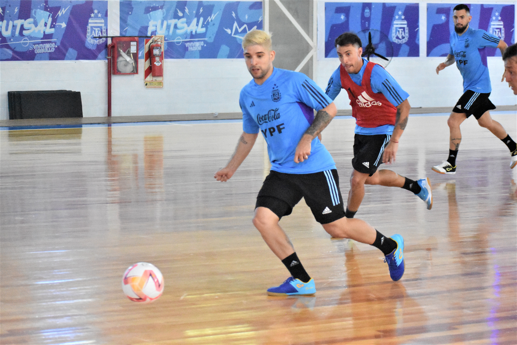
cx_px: 258
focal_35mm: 112
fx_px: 1615
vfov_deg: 12.2
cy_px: 172
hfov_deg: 18.2
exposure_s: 1/1000
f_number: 4.8
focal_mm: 75
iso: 10000
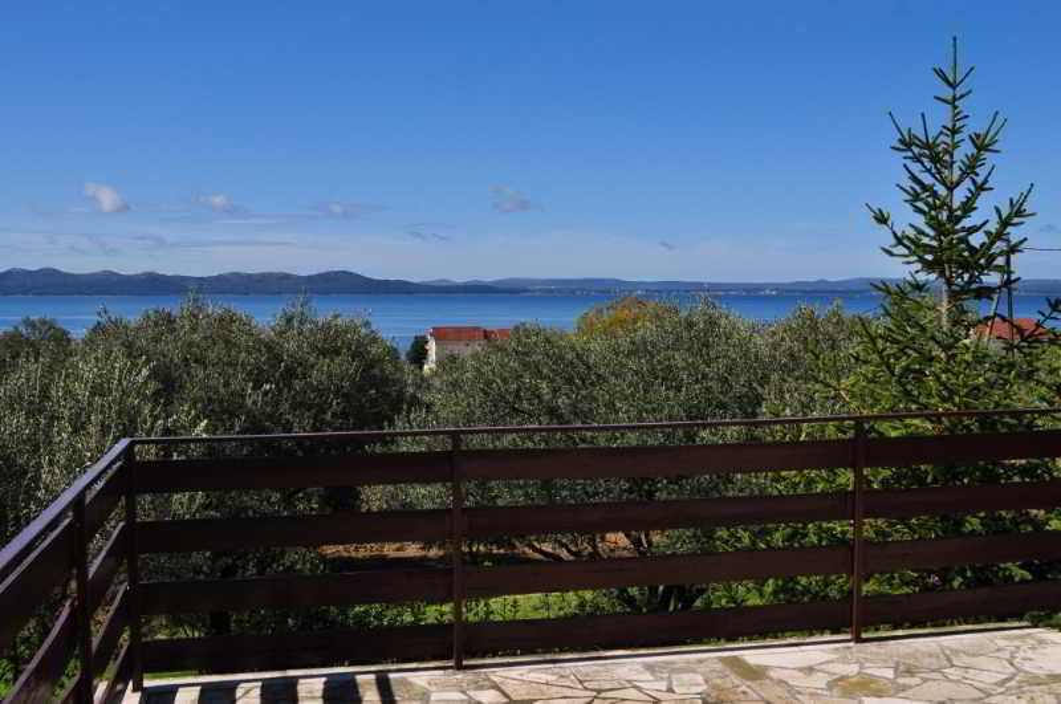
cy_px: 352
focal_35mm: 39
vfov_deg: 34.1
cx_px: 530
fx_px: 1148
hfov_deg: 49.6
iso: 200
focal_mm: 26
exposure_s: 1/500
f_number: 11
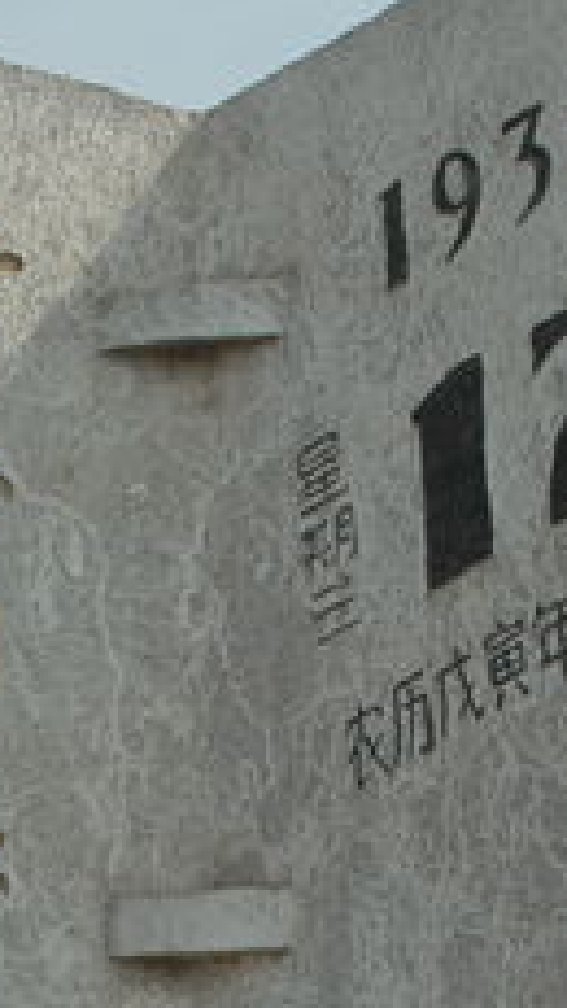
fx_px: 4061
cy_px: 1119
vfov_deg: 13.8
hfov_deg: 8.0
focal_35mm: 152
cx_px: 74
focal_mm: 28
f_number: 10
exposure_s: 1/200
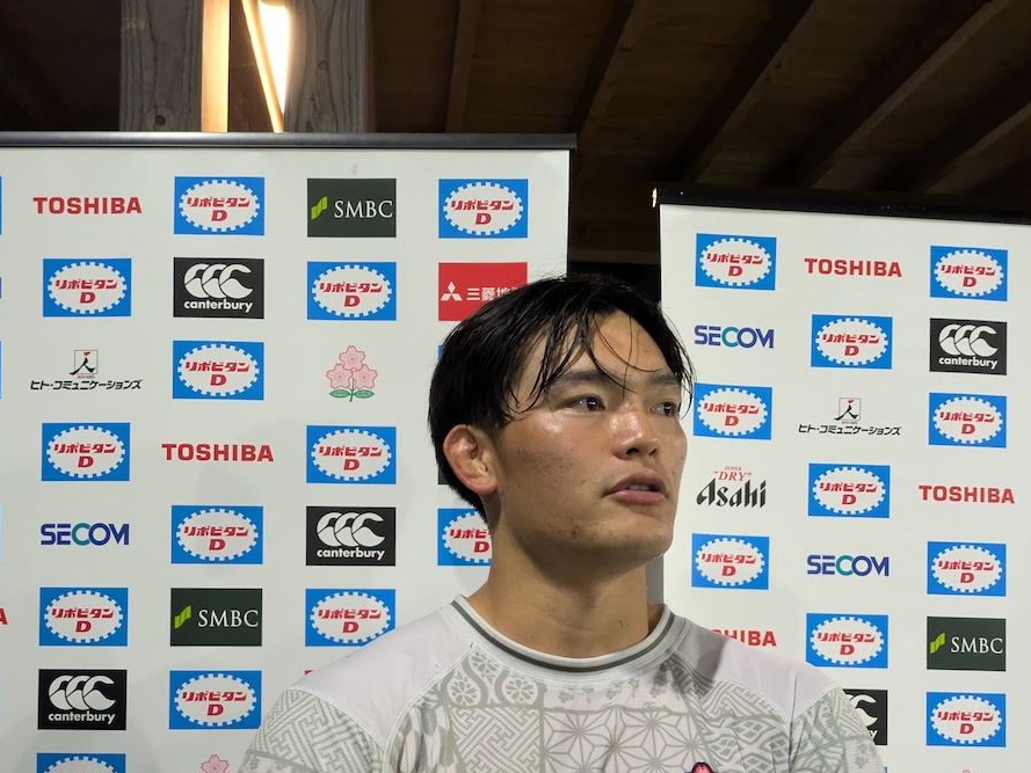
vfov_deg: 38.9
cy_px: 550
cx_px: 516
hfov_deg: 51.3
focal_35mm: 36
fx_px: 1072
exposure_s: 1/60
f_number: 1.89
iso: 518
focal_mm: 5.43
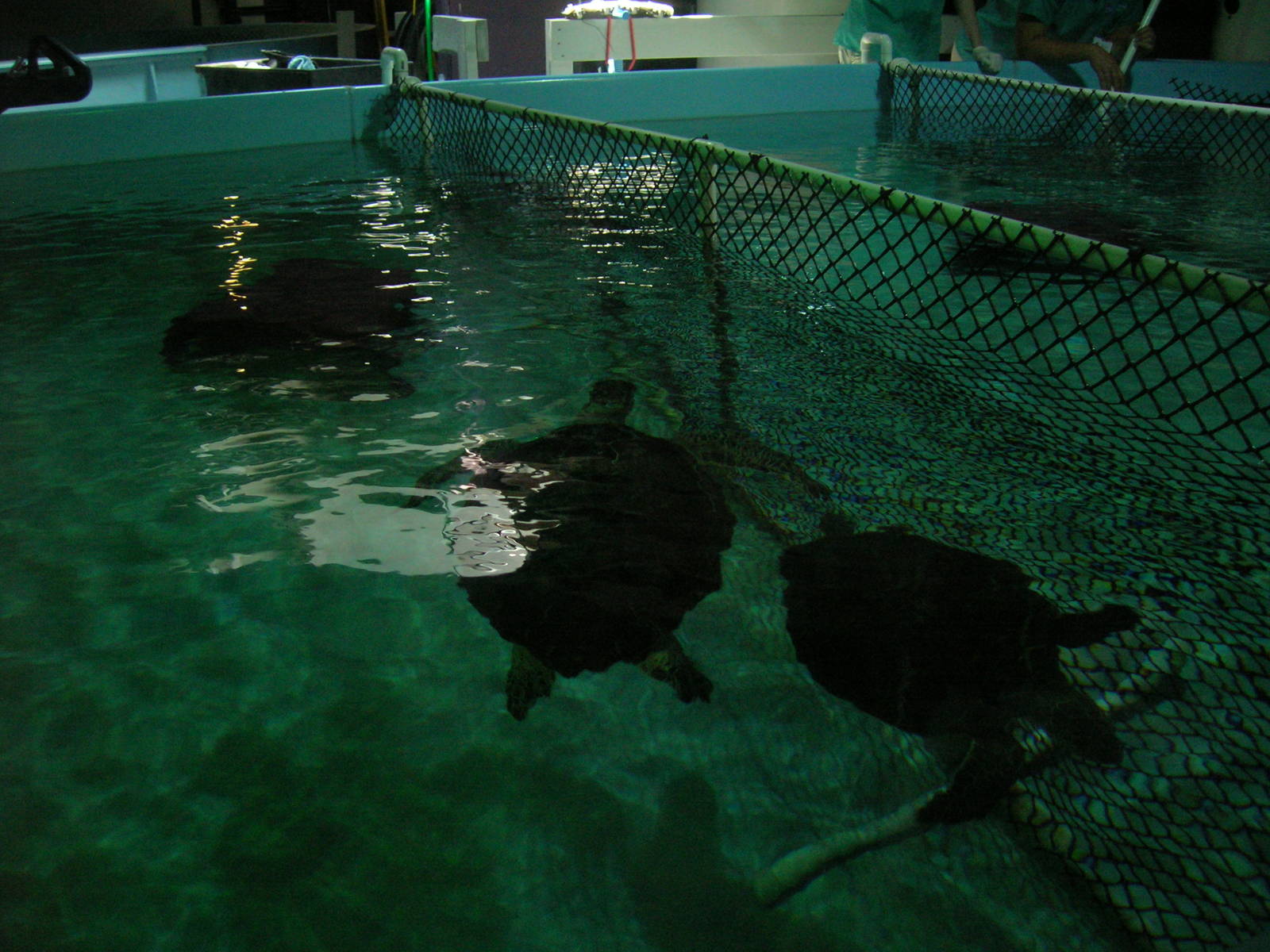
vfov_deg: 41.8
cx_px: 635
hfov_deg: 54.0
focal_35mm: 34
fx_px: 1247
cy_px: 476
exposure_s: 1/60
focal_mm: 5.7
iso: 200
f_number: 2.9
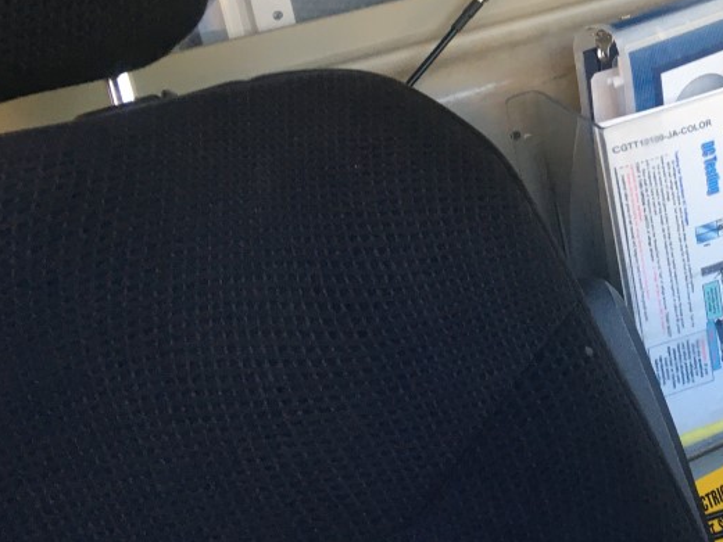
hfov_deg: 31.8
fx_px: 1191
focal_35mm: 57
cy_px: 14
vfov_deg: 24.6
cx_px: 683
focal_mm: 4.15
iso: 25
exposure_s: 1/30
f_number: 2.2
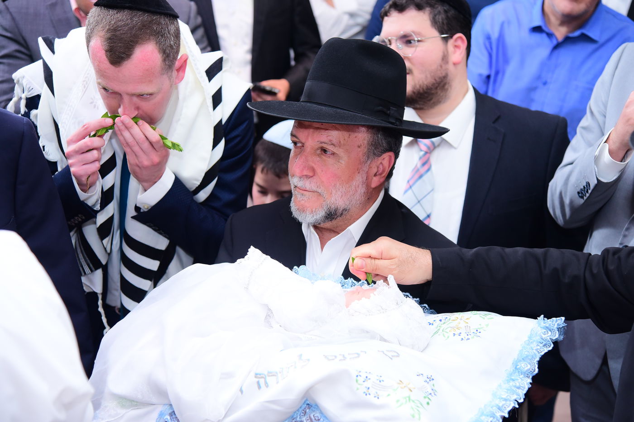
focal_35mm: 66
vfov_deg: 20.6
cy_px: 211
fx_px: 1162
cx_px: 317
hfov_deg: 30.5
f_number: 4
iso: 1250
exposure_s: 1/160
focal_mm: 66
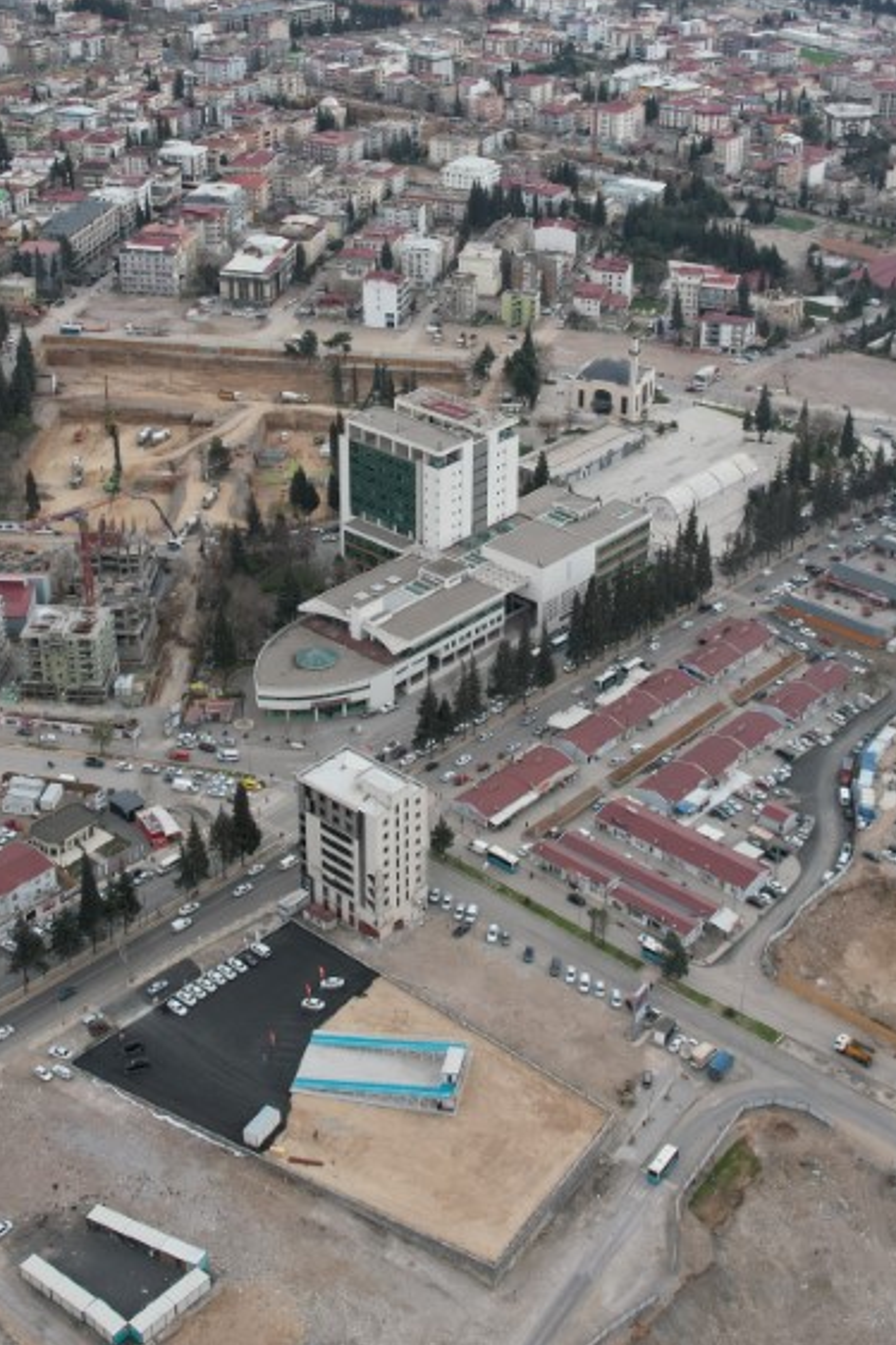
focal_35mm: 45
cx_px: 449
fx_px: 1681
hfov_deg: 29.8
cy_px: 506
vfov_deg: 43.3
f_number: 2.8
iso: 140
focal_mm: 8.38
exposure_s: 1/1000
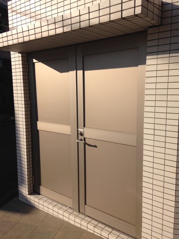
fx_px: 228
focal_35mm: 33
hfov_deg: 42.9
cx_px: 90
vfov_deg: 55.4
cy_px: 120
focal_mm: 4.12
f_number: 2.4
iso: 50
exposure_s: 1/1869
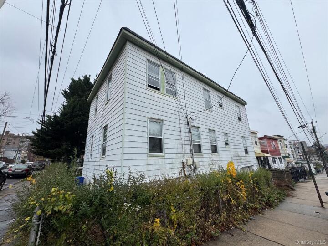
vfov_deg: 85.7
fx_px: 133
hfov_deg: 102.1
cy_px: 123
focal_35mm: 14
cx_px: 164
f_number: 2.2
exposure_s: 1/779
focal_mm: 2.22
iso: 40
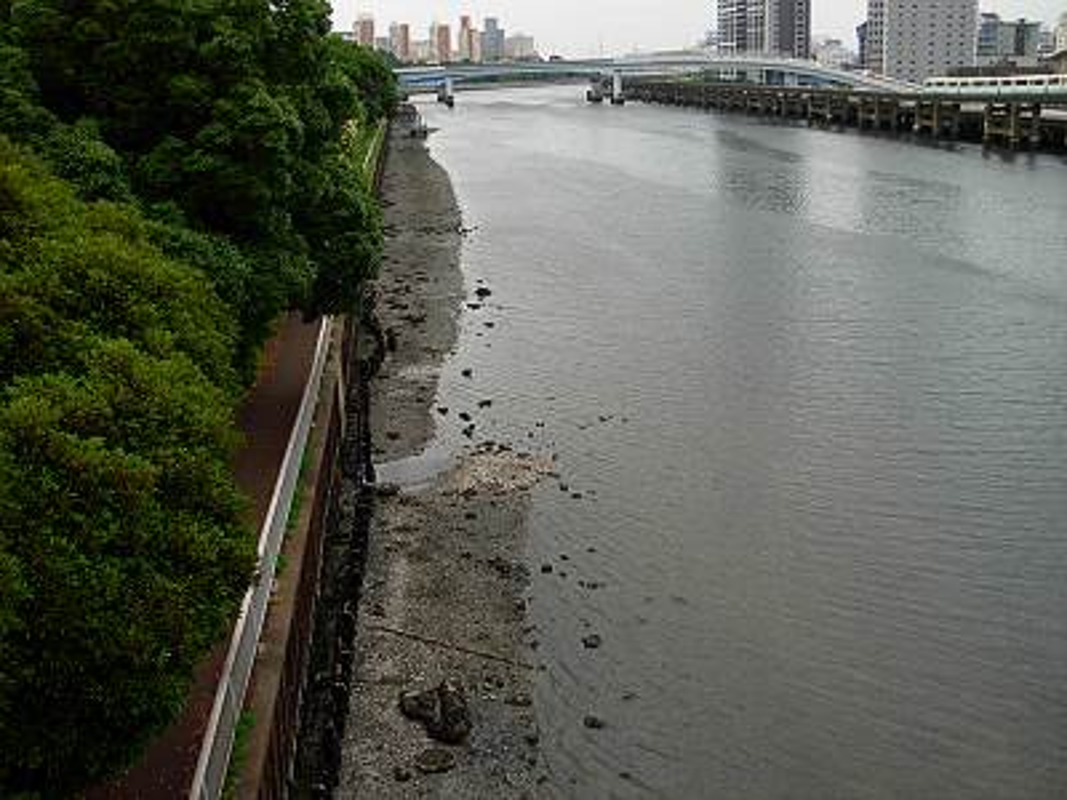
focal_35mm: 38
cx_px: 534
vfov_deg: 37.7
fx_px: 1171
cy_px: 400
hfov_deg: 49.0
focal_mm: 6.3
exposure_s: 1/912
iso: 79
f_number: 2.9
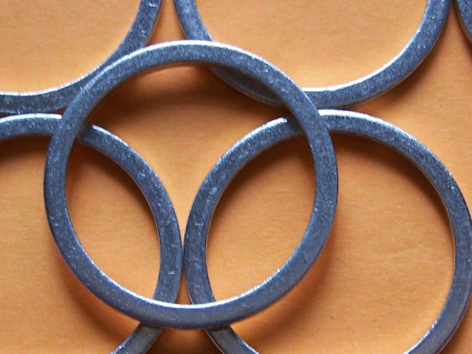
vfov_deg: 13.8
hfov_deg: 18.3
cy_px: 224
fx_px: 1459
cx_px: 332
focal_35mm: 107
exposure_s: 1/30
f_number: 2.8
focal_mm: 7.8
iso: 125
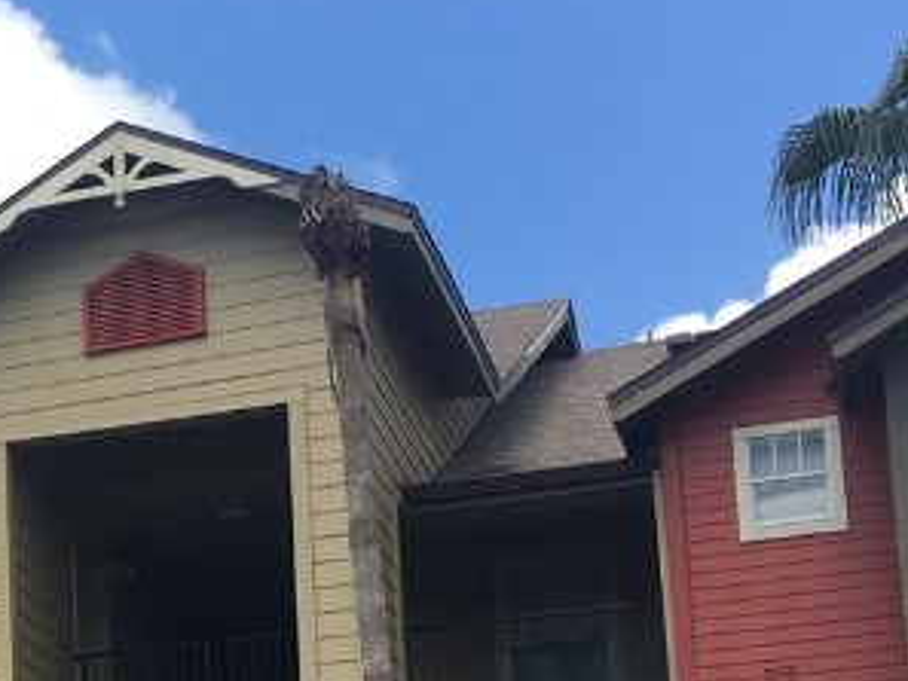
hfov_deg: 18.3
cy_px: 812
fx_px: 2624
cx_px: -263
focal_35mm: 100
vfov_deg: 14.4
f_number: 2.2
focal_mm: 4.15
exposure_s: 1/874
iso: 25
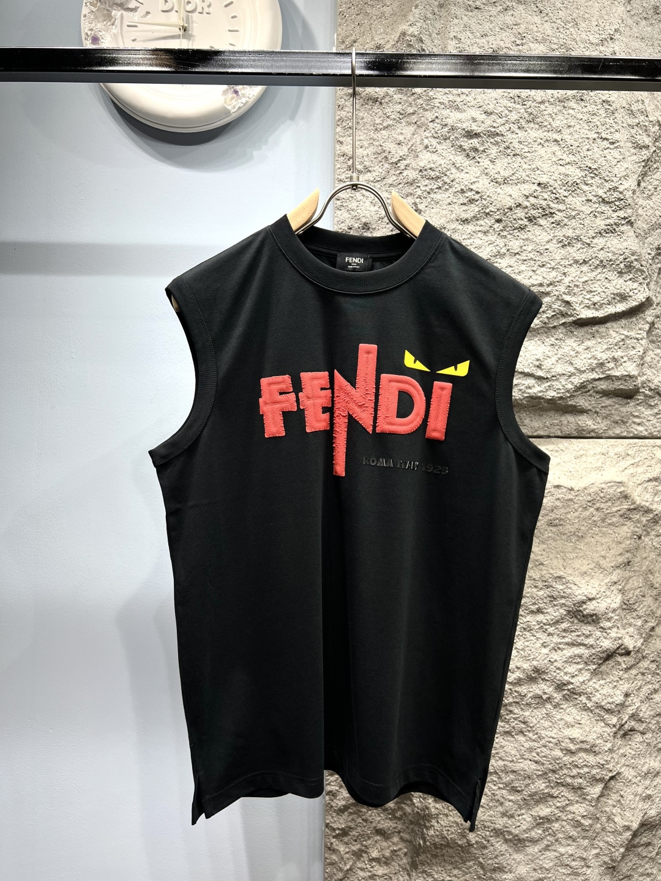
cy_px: 440
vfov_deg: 67.3
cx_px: 330
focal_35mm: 26
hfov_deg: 53.1
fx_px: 662
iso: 50
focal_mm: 5.7
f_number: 1.5
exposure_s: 1/1361
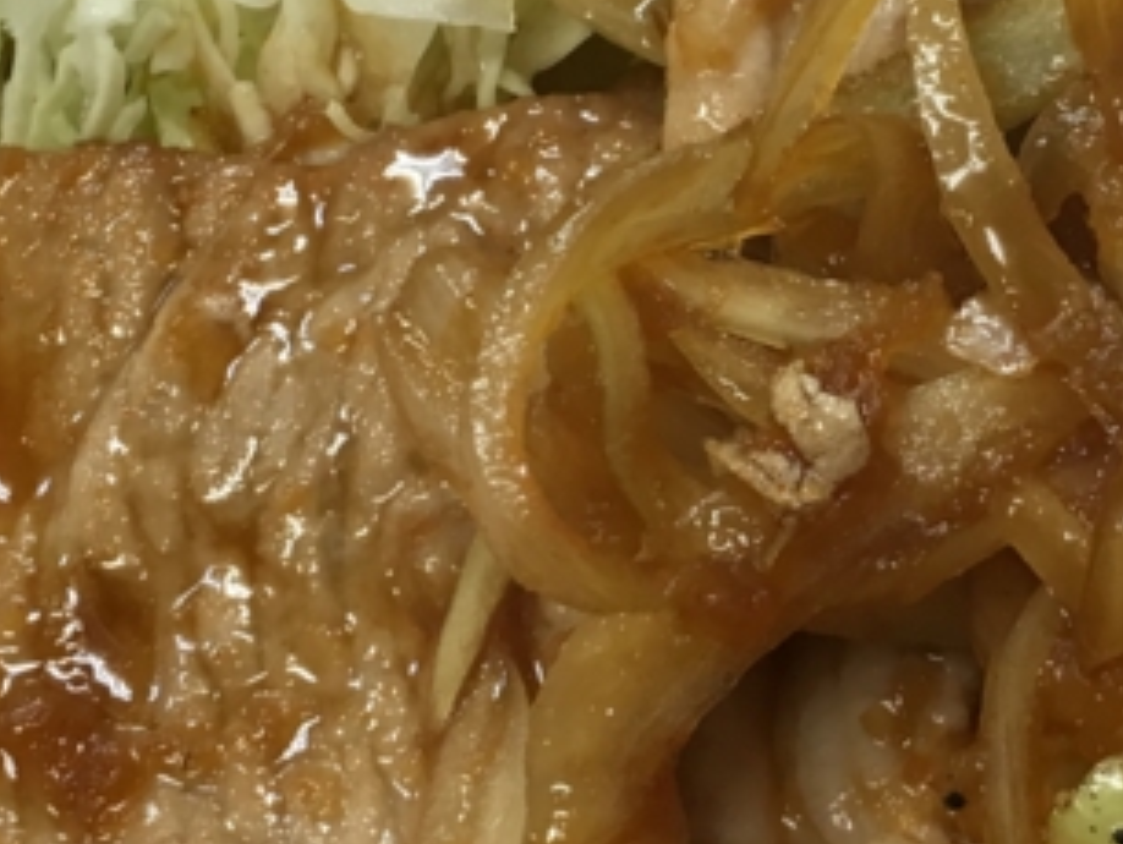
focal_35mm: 97
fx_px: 3149
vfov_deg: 15.2
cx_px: 800
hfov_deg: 20.1
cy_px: 250
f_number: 2.2
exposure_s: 1/33
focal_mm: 4.15
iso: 80
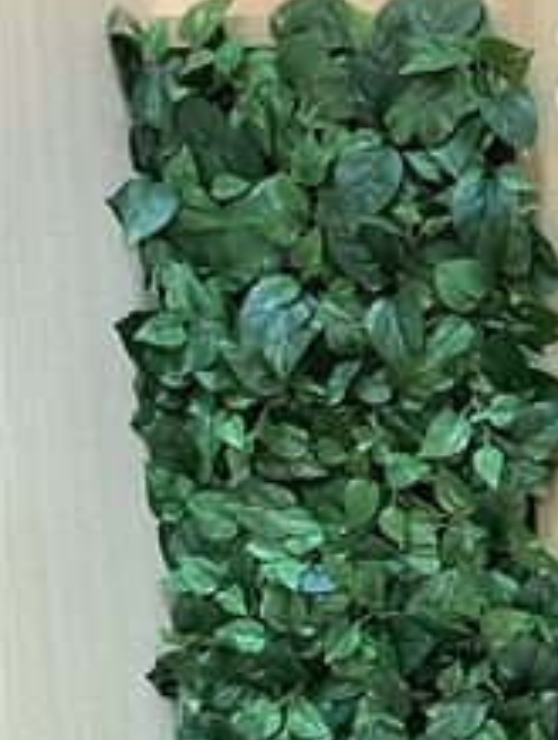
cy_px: 669
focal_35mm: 113
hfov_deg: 12.1
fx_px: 2422
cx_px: 1008
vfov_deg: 17.1
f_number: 2.4
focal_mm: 3.3
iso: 125
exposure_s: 1/60
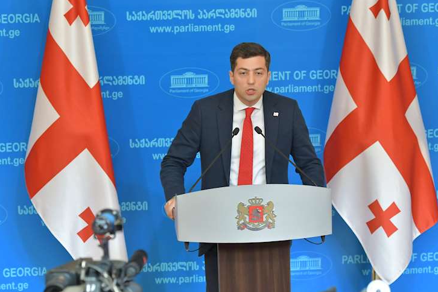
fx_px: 2068
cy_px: 134
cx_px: 242
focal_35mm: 170
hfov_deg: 12.1
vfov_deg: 8.1
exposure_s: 1/100
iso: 1250
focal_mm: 98
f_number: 4
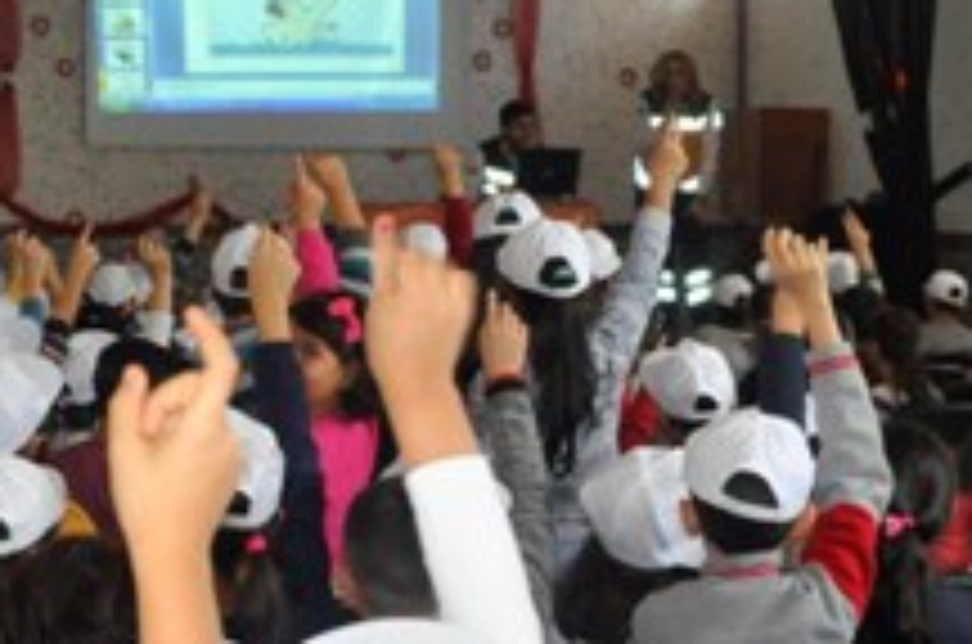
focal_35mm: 98
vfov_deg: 13.9
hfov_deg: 20.9
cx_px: 477
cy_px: 399
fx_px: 2640
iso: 800
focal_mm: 22
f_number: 3.8
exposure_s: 1/60
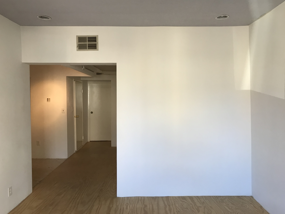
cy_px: 108
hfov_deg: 61.7
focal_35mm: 29
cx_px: 143
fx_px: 239
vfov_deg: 48.2
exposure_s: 1/40
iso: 25
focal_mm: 3.99
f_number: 1.8
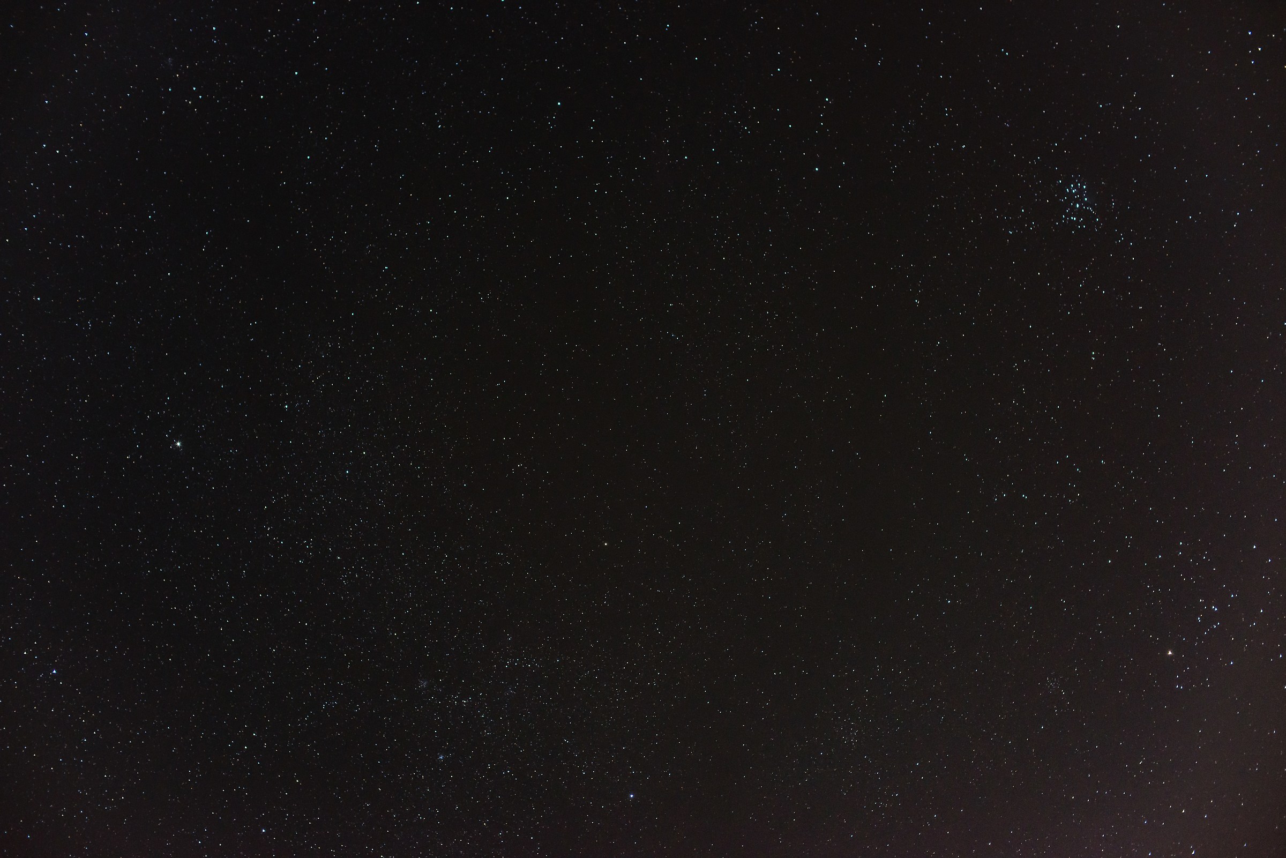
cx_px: 643
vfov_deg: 27.0
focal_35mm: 50
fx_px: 1786
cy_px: 429
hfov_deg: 39.6
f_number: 2.8
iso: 800
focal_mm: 50
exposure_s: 10
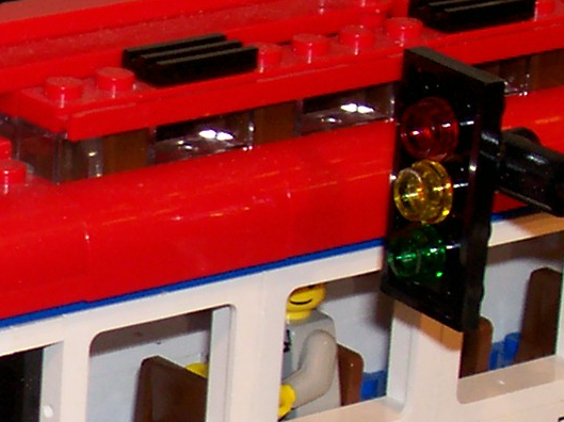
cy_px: 499
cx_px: -328
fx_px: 3761
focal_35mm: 231
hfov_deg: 8.4
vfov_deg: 6.4
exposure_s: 1/73.3
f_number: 3.2
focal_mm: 8.7
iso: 80
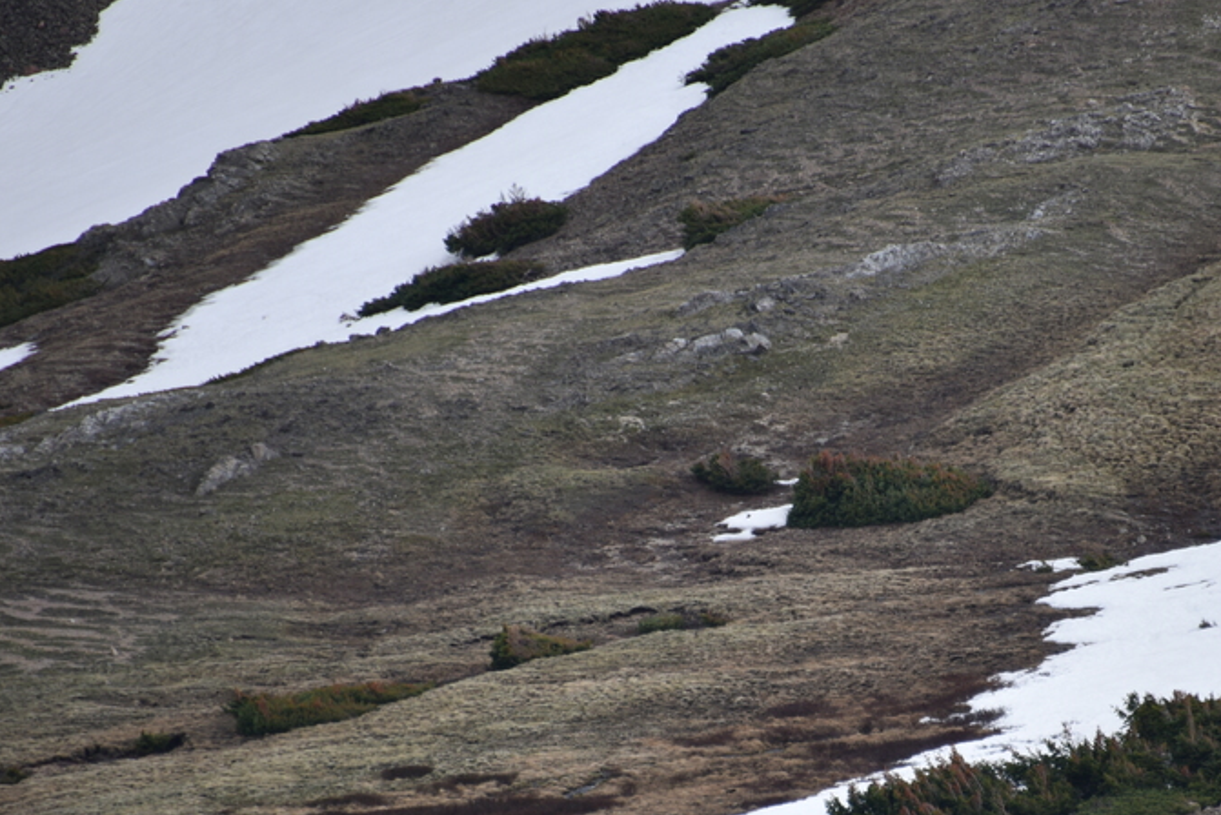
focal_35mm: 572
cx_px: 879
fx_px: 19408
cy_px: 628
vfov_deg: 2.4
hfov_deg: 3.6
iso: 180
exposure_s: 1/640
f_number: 5.6
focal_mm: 300
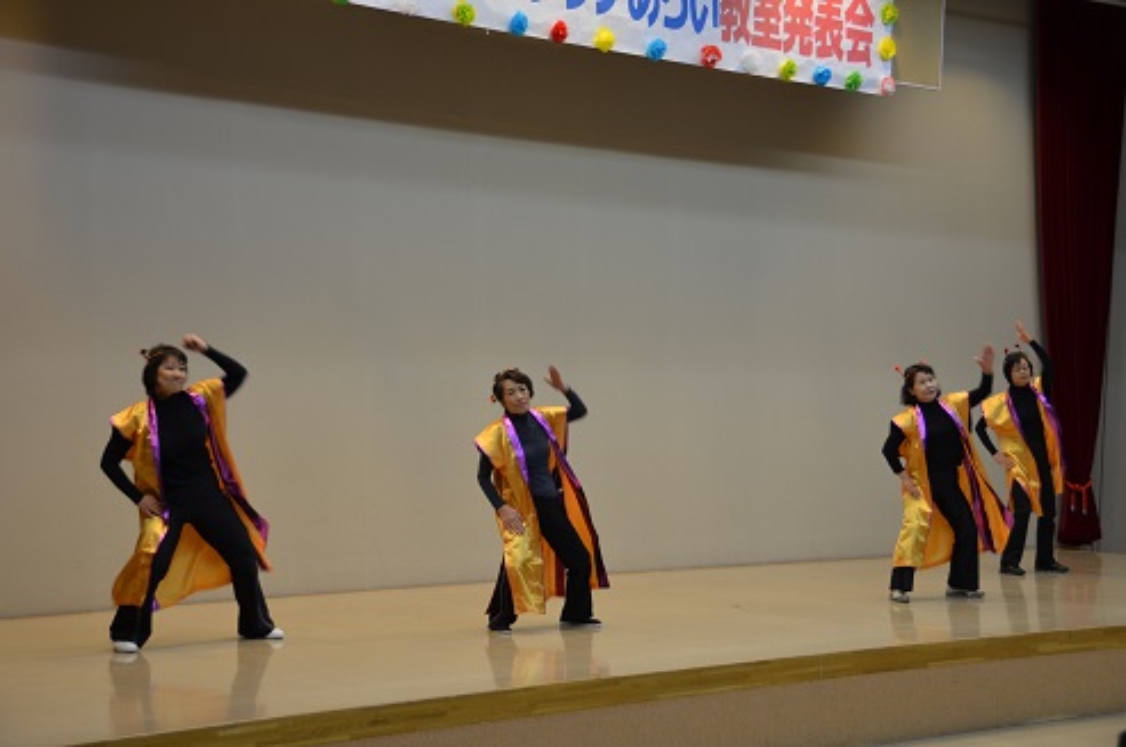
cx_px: 563
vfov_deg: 22.5
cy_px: 374
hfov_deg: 33.5
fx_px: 1874
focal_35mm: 60
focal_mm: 40
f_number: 4.5
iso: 400
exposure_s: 1/60
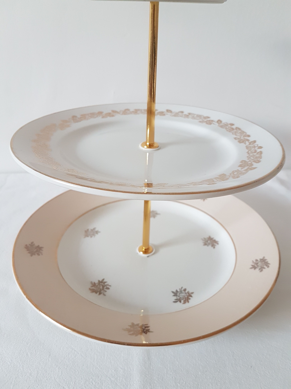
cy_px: 194
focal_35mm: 26
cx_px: 146
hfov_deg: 53.1
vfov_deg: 67.3
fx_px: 291
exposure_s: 1/50
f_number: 1.7
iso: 200
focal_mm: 4.2
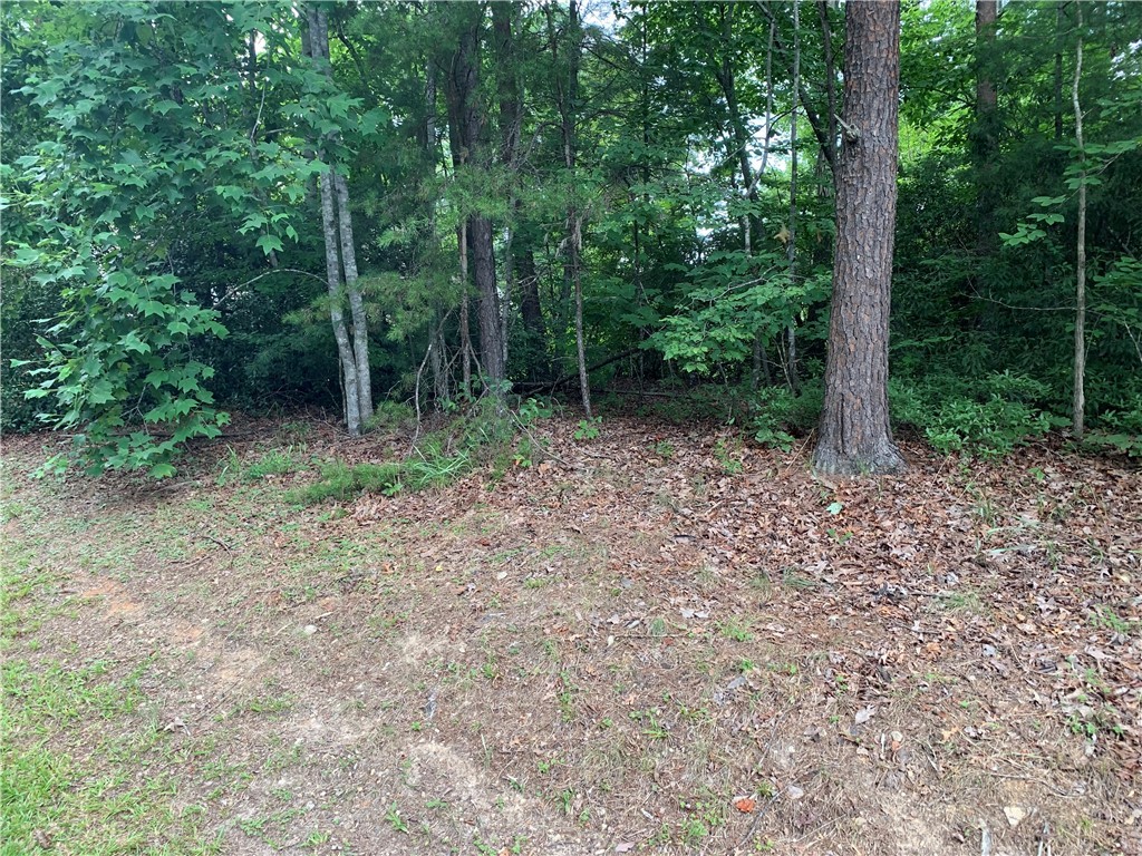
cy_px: 428
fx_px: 858
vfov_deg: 53.1
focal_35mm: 26
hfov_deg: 67.3
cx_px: 571
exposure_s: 1/121
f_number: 1.8
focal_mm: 4.25
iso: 50
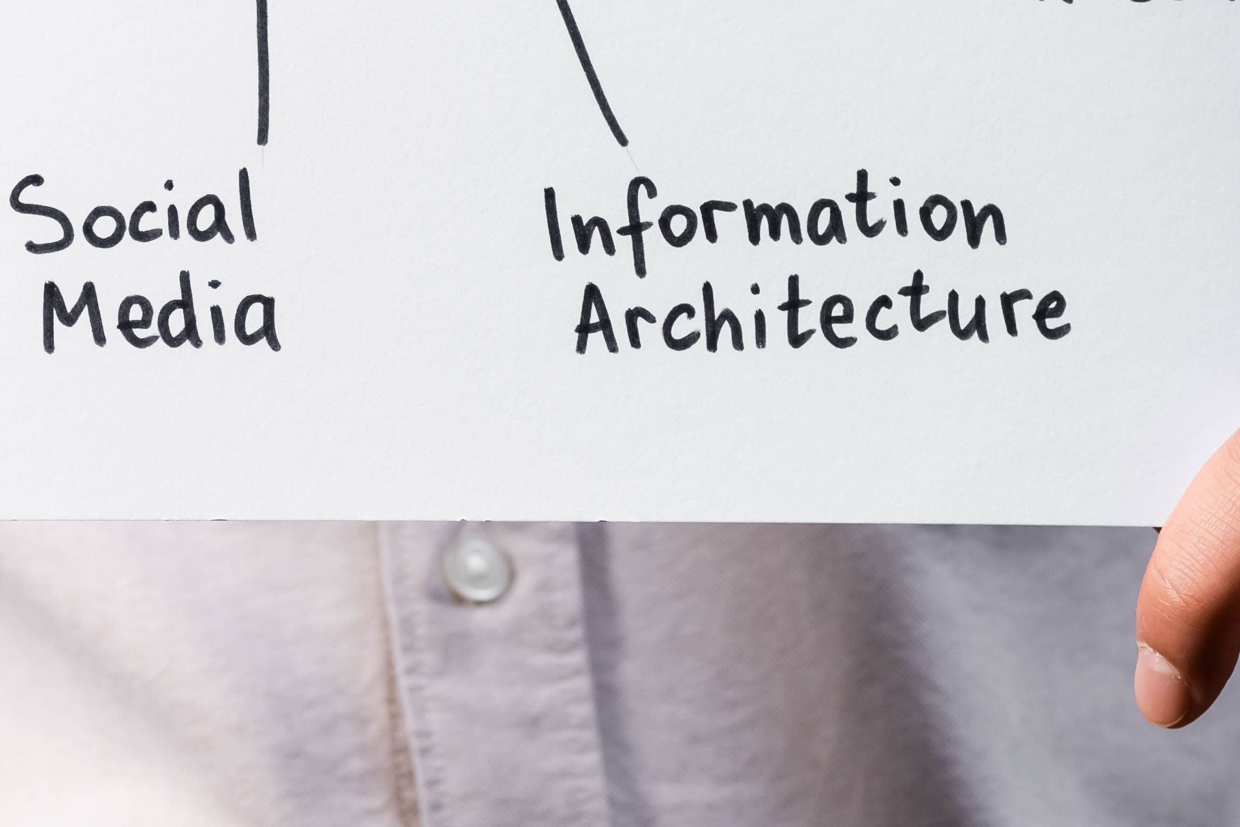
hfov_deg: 6.2
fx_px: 11473
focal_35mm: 333
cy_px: 131
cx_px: 385
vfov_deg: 4.1
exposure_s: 1/200
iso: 200
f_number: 6.3
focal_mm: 105
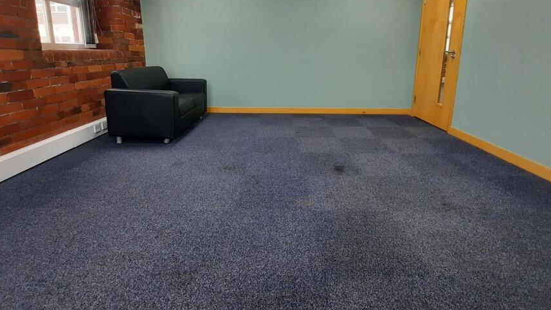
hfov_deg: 95.9
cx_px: 273
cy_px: 95
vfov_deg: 61.8
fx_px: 248
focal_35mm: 17
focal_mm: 1.74
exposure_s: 1/50
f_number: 2.2
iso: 200
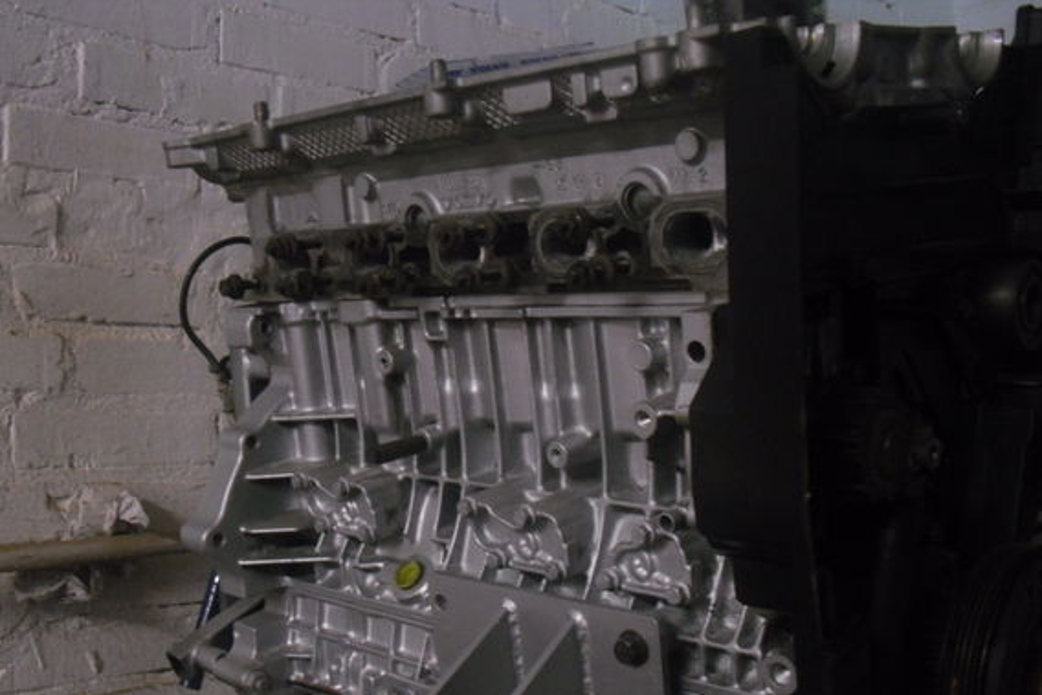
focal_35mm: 41
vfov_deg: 32.5
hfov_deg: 47.4
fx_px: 1187
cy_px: 438
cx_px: 499
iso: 400
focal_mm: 6.3
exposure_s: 1/18
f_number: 3
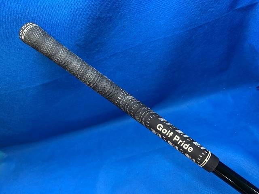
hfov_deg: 67.3
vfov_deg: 53.1
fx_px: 195
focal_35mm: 26
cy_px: 97
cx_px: 130
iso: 125
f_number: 1.8
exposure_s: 1/60
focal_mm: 4.25
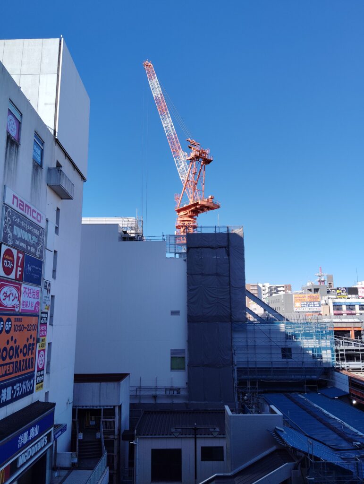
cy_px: 242
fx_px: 392
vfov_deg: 63.4
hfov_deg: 49.9
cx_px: 182
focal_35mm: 28
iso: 50
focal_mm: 4.22
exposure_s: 1/649
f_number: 1.8
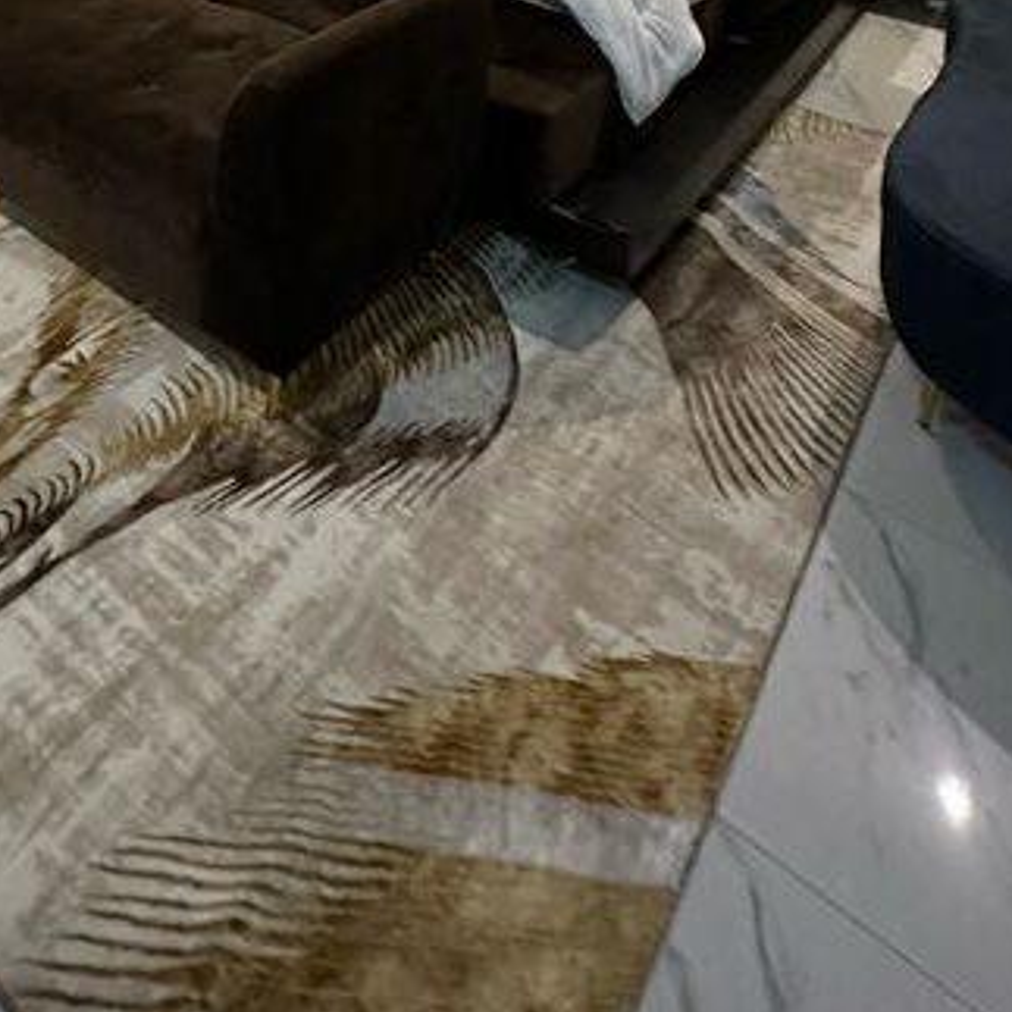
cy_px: -276
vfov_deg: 36.0
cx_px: 359
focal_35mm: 32
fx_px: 1058
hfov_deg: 50.4
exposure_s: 1/50
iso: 1000
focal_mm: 2.22
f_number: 2.2
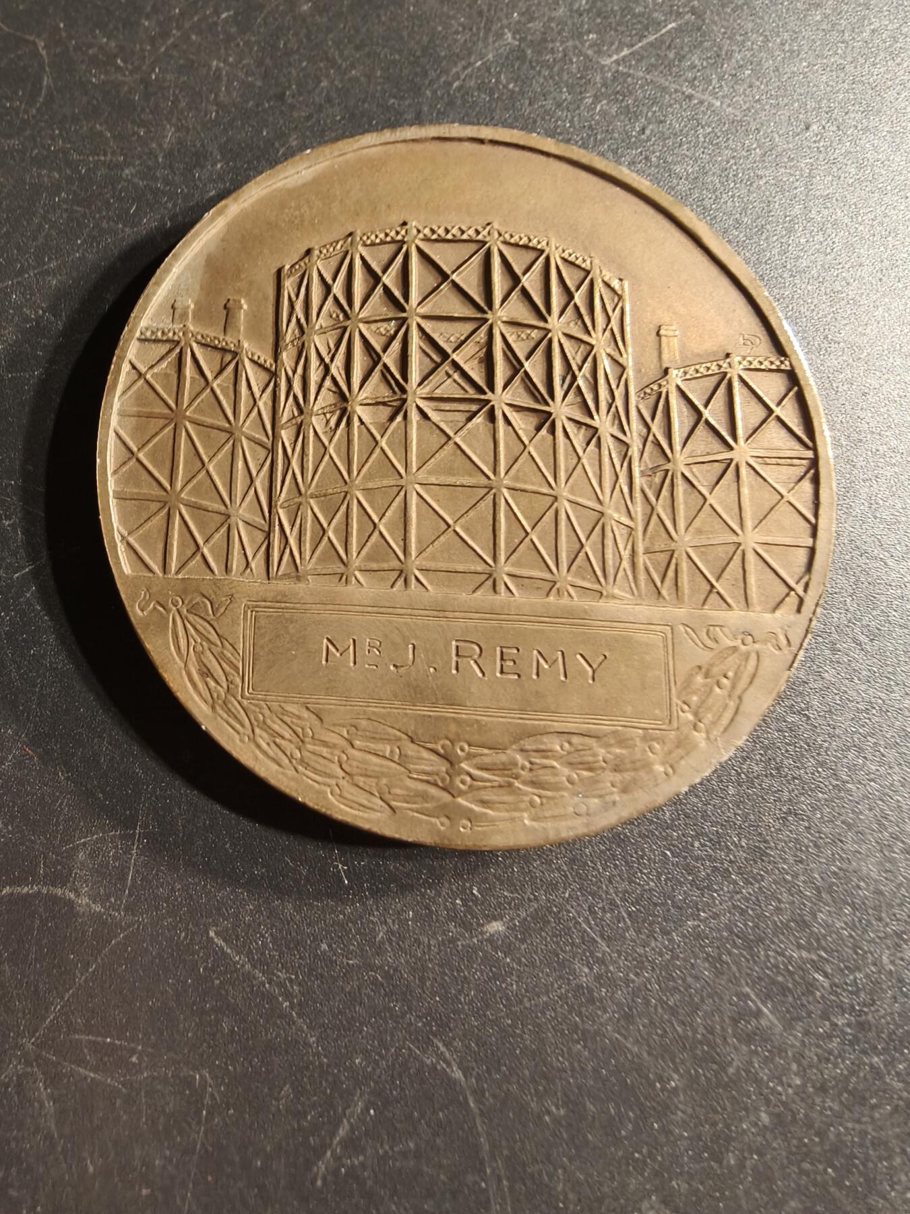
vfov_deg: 73.9
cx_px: 455
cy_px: 607
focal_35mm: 23
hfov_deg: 58.9
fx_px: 806
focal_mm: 2.32
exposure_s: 1/50
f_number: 2
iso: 200
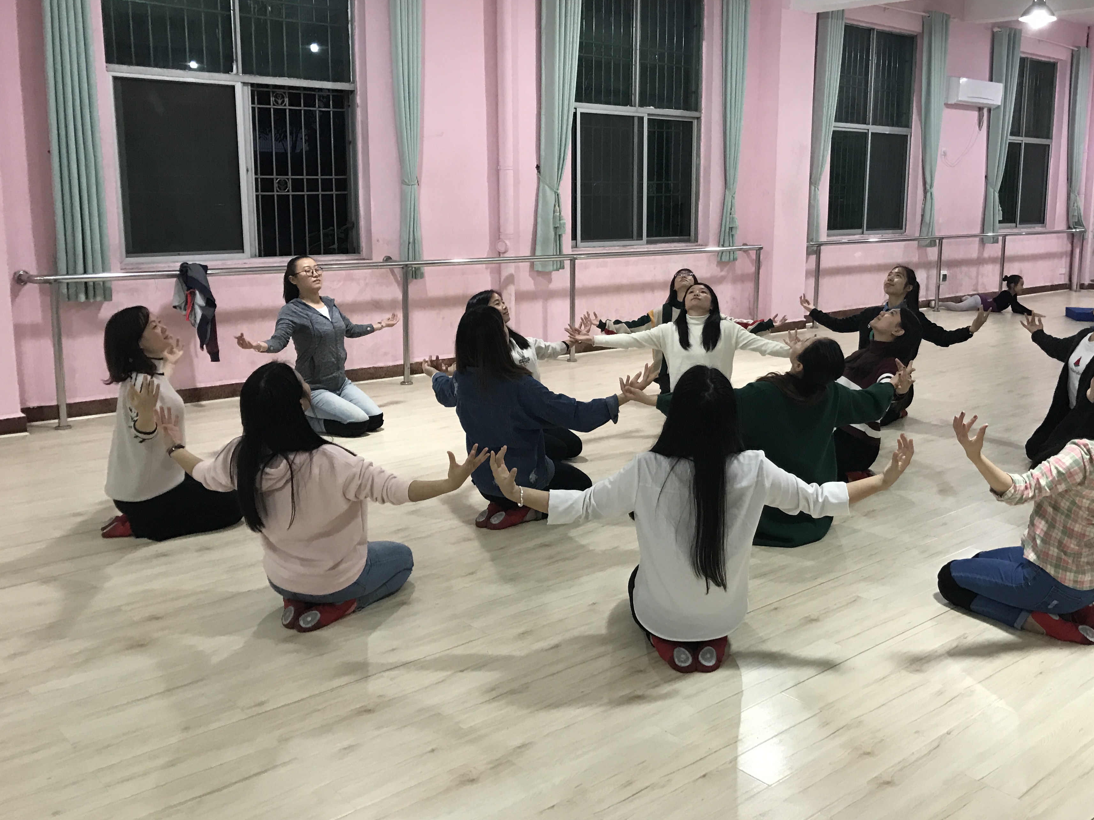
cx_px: 639
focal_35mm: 33
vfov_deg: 42.9
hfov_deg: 55.1
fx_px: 1043
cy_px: 369
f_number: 1.8
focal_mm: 3.99
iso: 64
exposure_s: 1/17
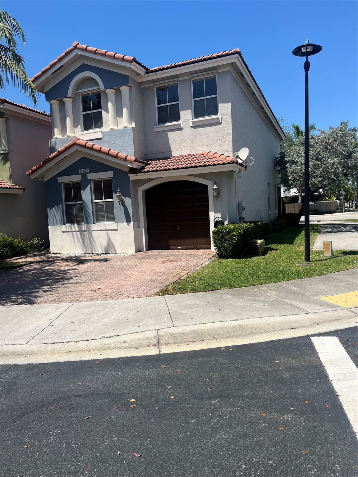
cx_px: 179
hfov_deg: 53.1
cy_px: 238
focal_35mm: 26
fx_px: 359
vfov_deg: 67.3
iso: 50
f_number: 1.6
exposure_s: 1/4484
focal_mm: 5.1
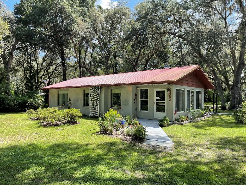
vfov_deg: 53.1
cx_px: 123
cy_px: 92
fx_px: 185
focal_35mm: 26
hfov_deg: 67.3
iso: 32
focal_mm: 5.1
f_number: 1.6
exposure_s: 1/969
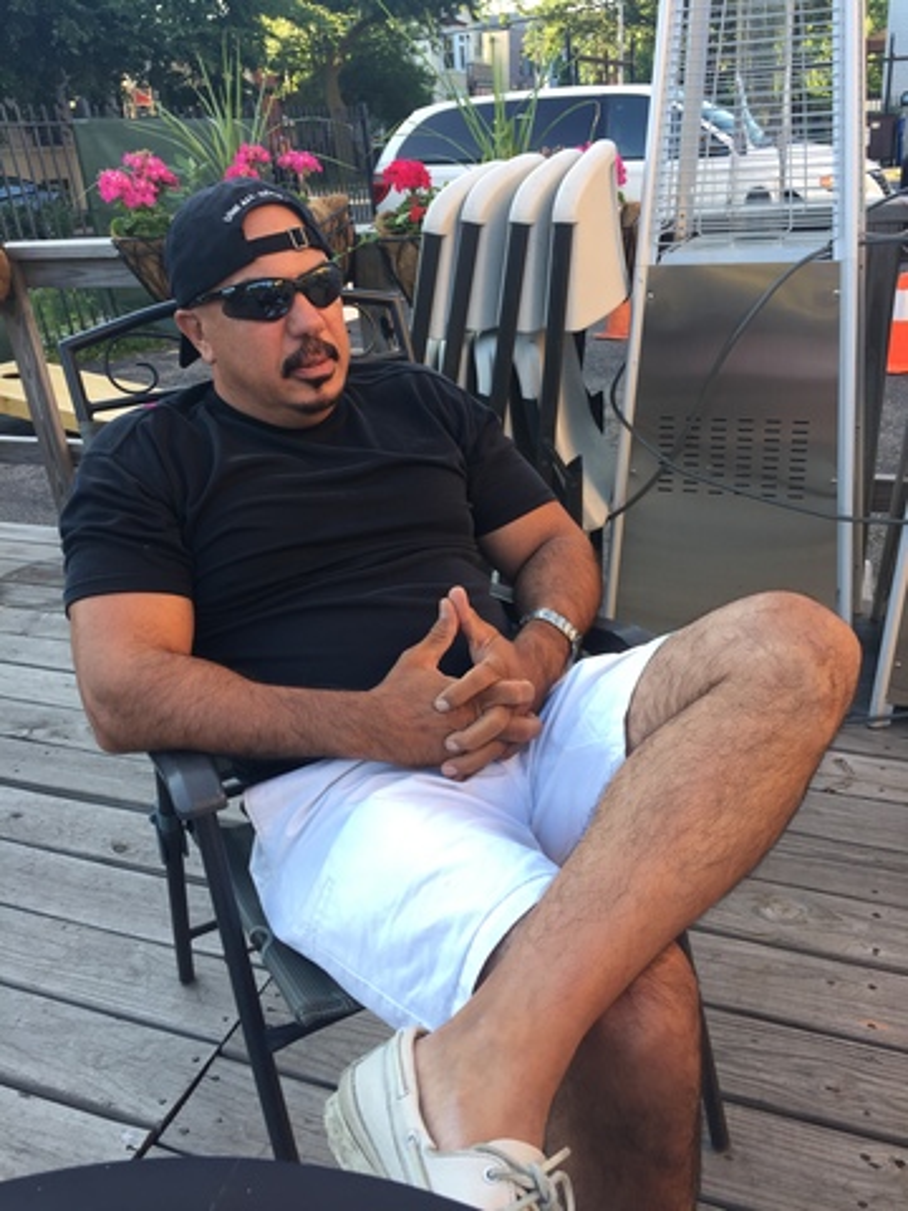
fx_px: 1014
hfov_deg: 48.2
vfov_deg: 61.7
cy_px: 606
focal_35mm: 29
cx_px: 454
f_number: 2.2
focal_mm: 4.15
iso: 32
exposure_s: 1/133
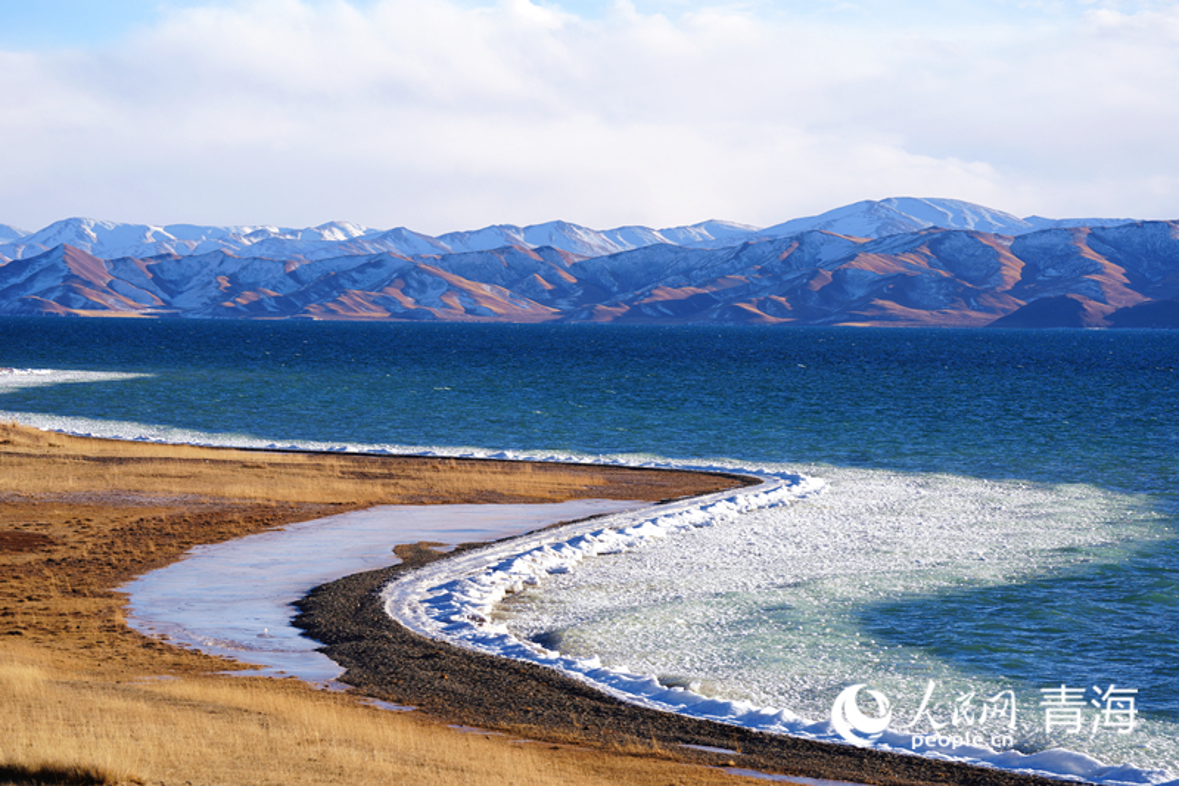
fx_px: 4878
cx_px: 590
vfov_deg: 9.2
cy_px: 393
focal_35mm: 149
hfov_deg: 13.8
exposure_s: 1/640
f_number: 5
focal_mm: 149
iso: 100
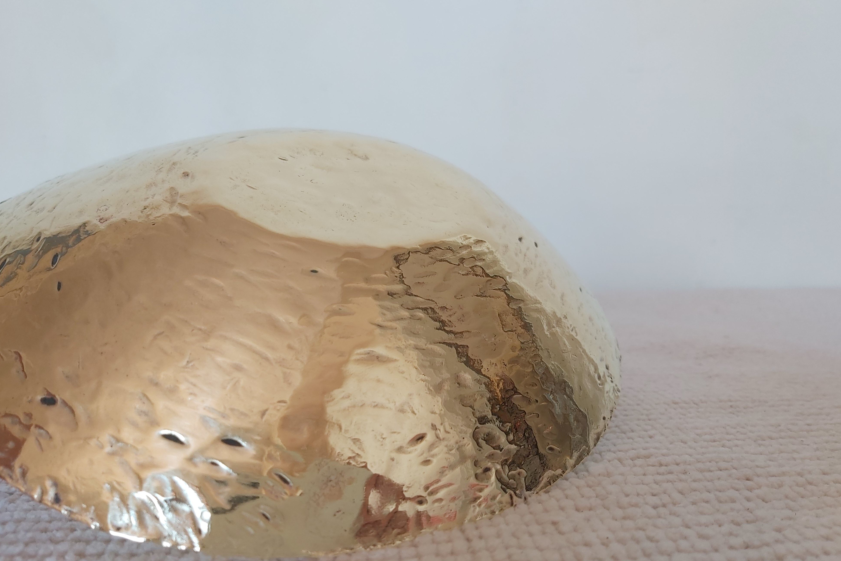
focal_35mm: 28
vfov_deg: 46.4
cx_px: 433
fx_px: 654
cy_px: 299
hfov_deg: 65.5
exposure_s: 1/100
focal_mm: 3.92
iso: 100
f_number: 1.7
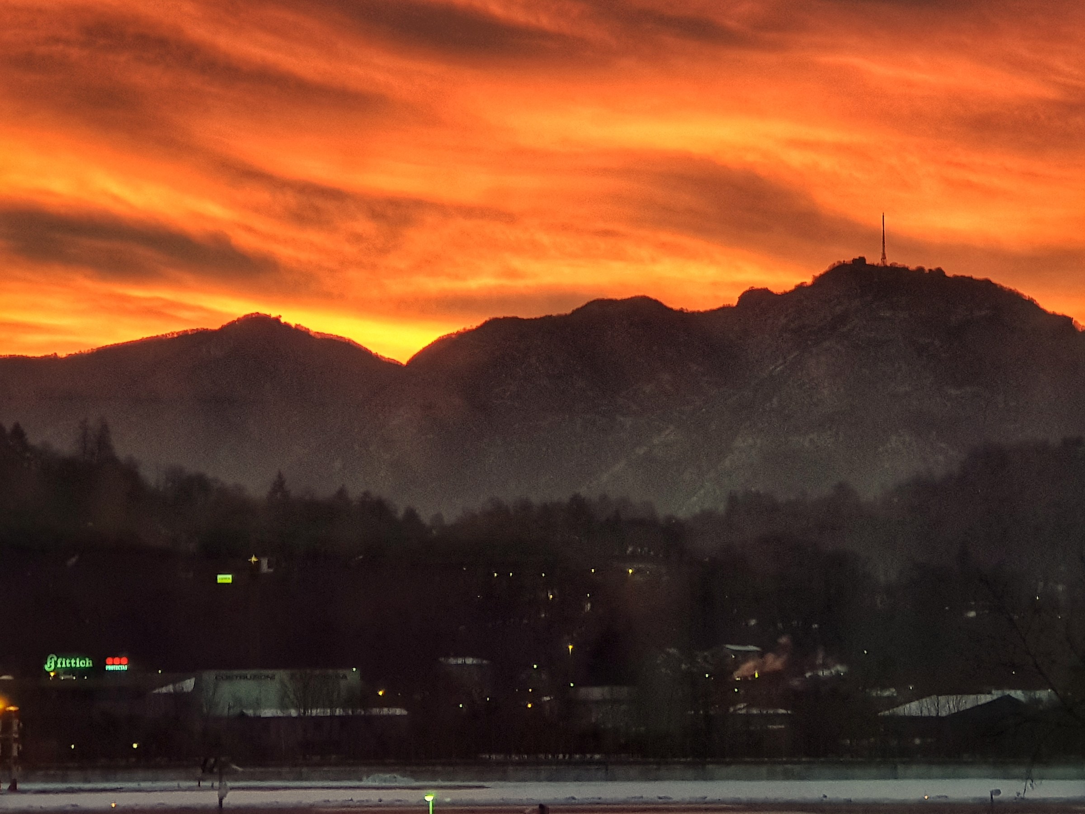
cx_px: 542
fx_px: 1630
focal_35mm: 52
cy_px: 407
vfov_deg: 28.0
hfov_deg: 36.8
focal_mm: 6
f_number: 2.4
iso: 125
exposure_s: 1/30
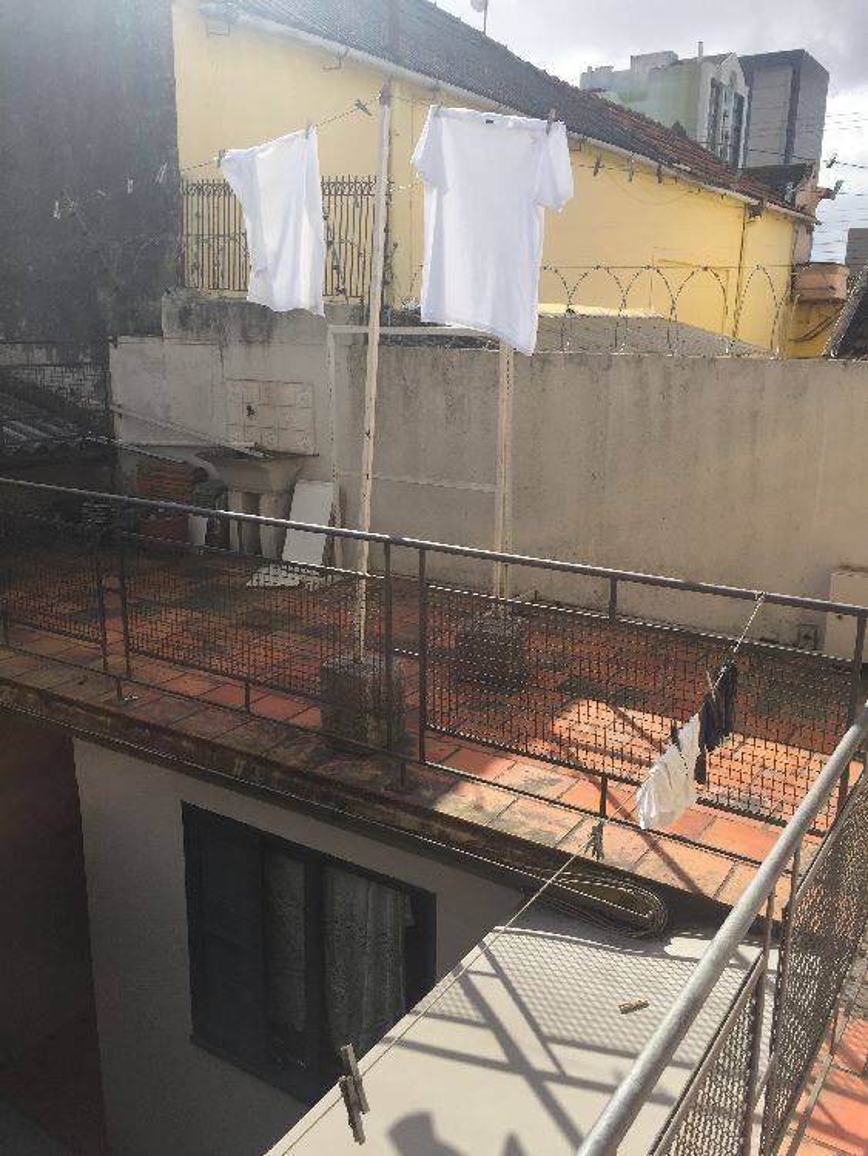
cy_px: 578
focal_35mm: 29
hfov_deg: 48.3
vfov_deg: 61.6
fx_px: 969
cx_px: 434
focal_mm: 4.15
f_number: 2.2
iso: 32
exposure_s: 1/2326
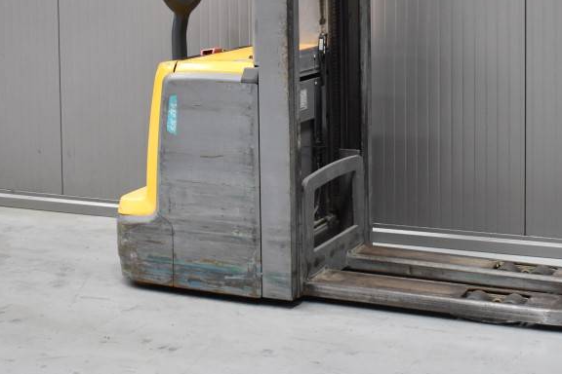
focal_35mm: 75
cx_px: 333
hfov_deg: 26.9
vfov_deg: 17.8
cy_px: 7
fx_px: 1171
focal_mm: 24
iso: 1250
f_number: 4.5
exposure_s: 1/60
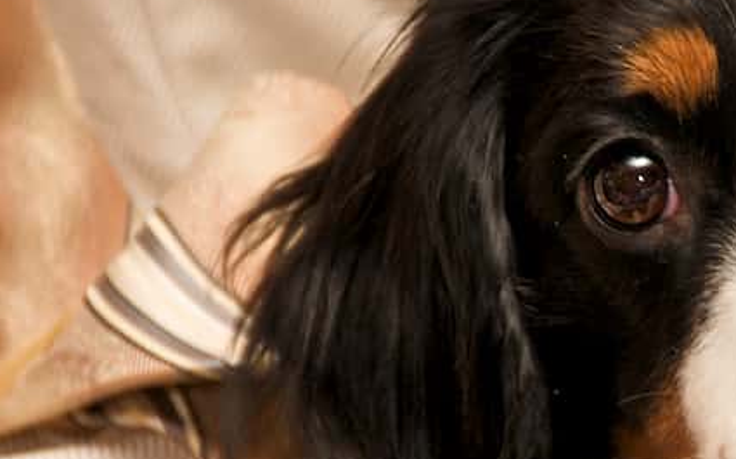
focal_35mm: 736
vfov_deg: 1.8
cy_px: 283
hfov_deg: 2.9
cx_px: 885
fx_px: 14753
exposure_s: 1/60
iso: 200
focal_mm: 200
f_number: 5.6
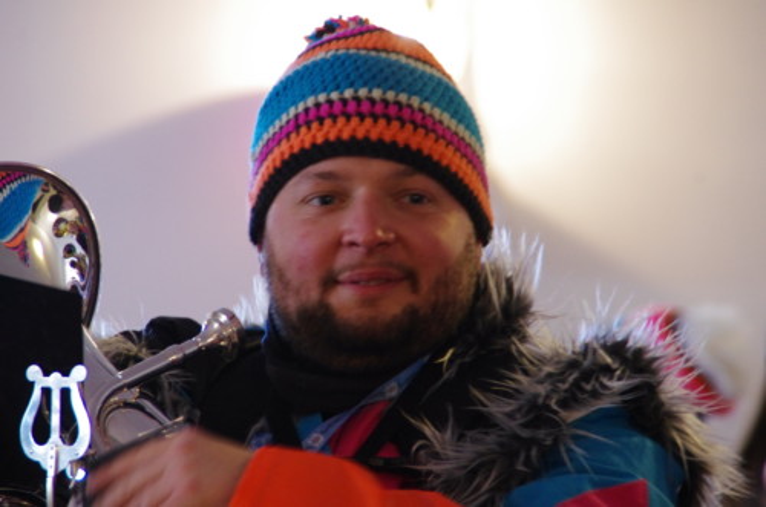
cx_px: 383
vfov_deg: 4.6
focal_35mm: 300
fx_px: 6369
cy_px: 254
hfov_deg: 6.9
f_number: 6.3
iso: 3200
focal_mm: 200
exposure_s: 1/15
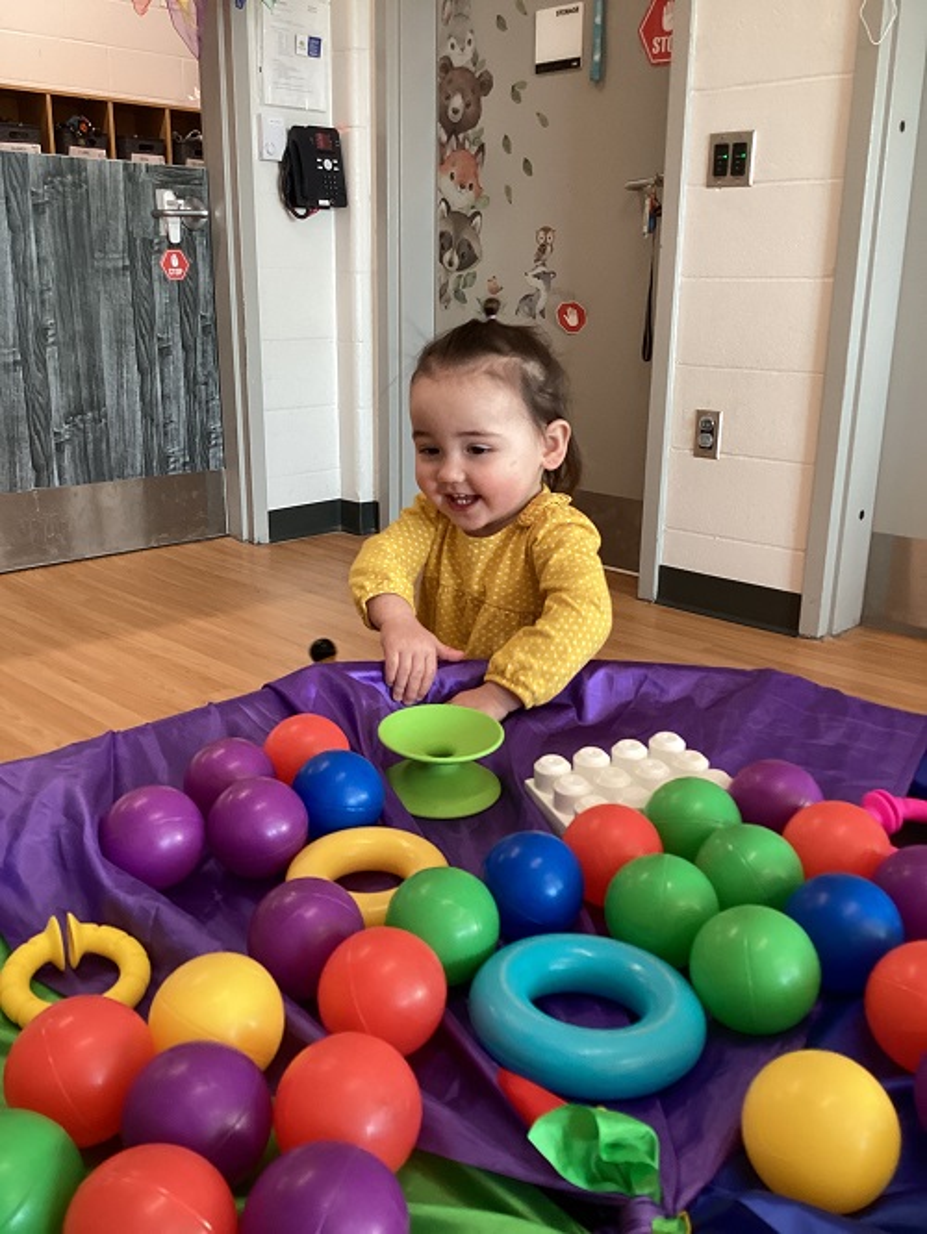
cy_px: 617
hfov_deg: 45.5
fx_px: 1106
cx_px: 464
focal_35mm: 31
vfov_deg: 58.3
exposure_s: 1/60
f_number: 2.4
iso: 125
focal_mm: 3.3
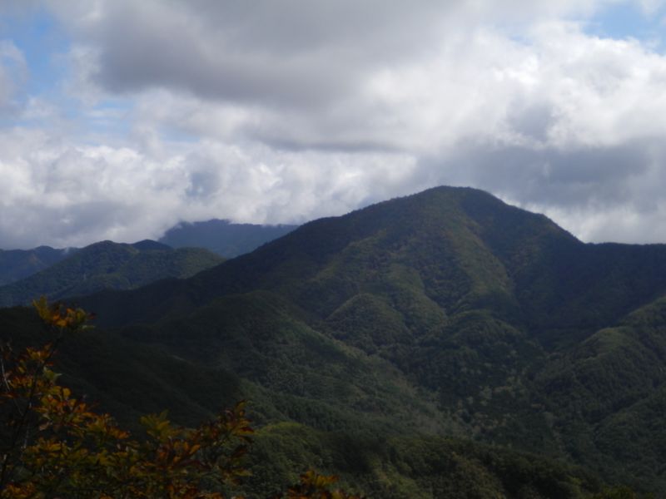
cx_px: 333
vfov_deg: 32.2
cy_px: 250
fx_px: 866
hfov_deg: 42.1
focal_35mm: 45
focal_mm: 8
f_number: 10.8
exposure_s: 1/160
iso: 80
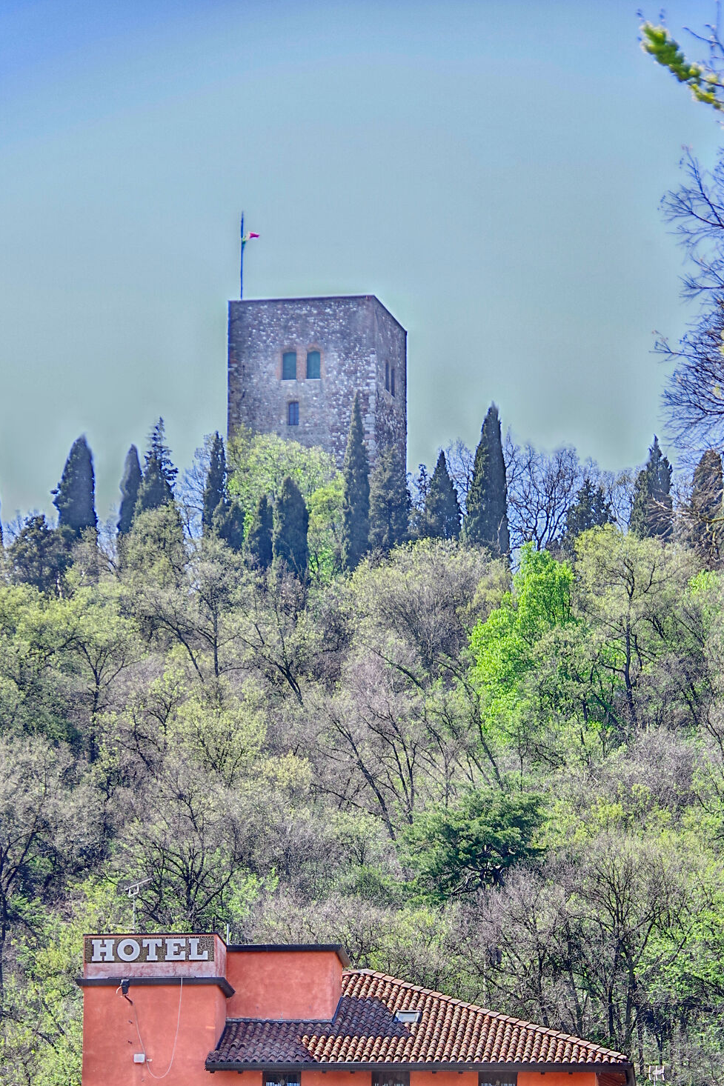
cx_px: 479
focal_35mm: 167
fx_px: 5039
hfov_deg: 8.2
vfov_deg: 12.3
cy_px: 876
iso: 100
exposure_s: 1/200
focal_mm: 68
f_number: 4.5
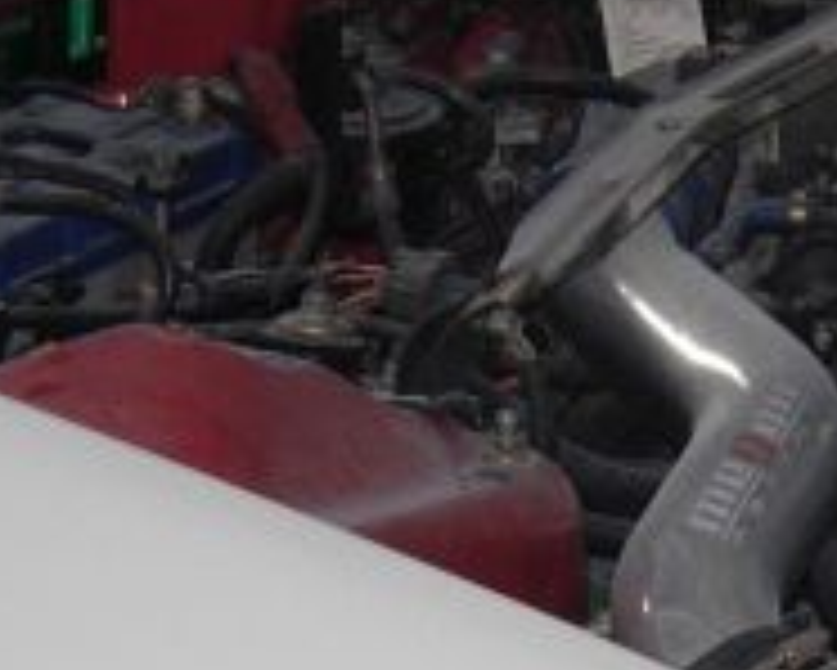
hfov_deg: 10.0
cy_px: 683
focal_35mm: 193
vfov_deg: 8.0
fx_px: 4783
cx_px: 662
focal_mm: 7.5
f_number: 2.7
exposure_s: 1/53.8
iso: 59
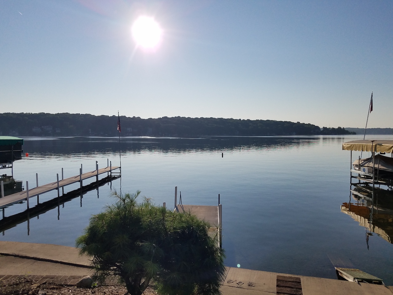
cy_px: 148
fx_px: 295
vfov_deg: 53.1
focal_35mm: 26
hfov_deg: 67.3
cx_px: 196
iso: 50
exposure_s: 1/10240
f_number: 1.7
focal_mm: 4.2
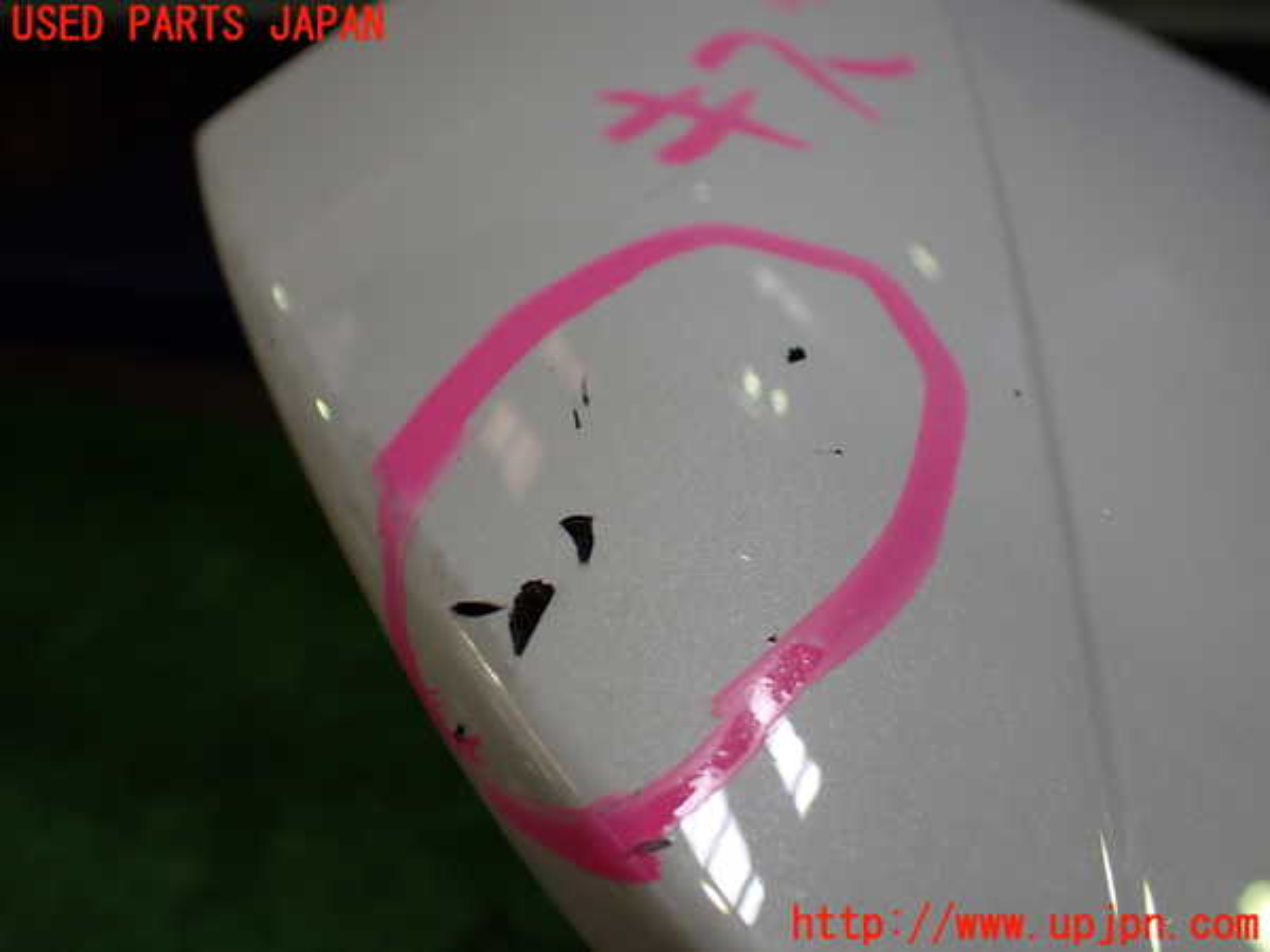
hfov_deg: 60.0
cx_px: 635
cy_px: 476
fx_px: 1101
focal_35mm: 30
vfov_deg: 46.8
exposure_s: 1/125
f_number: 2.3
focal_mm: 5.4
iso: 160
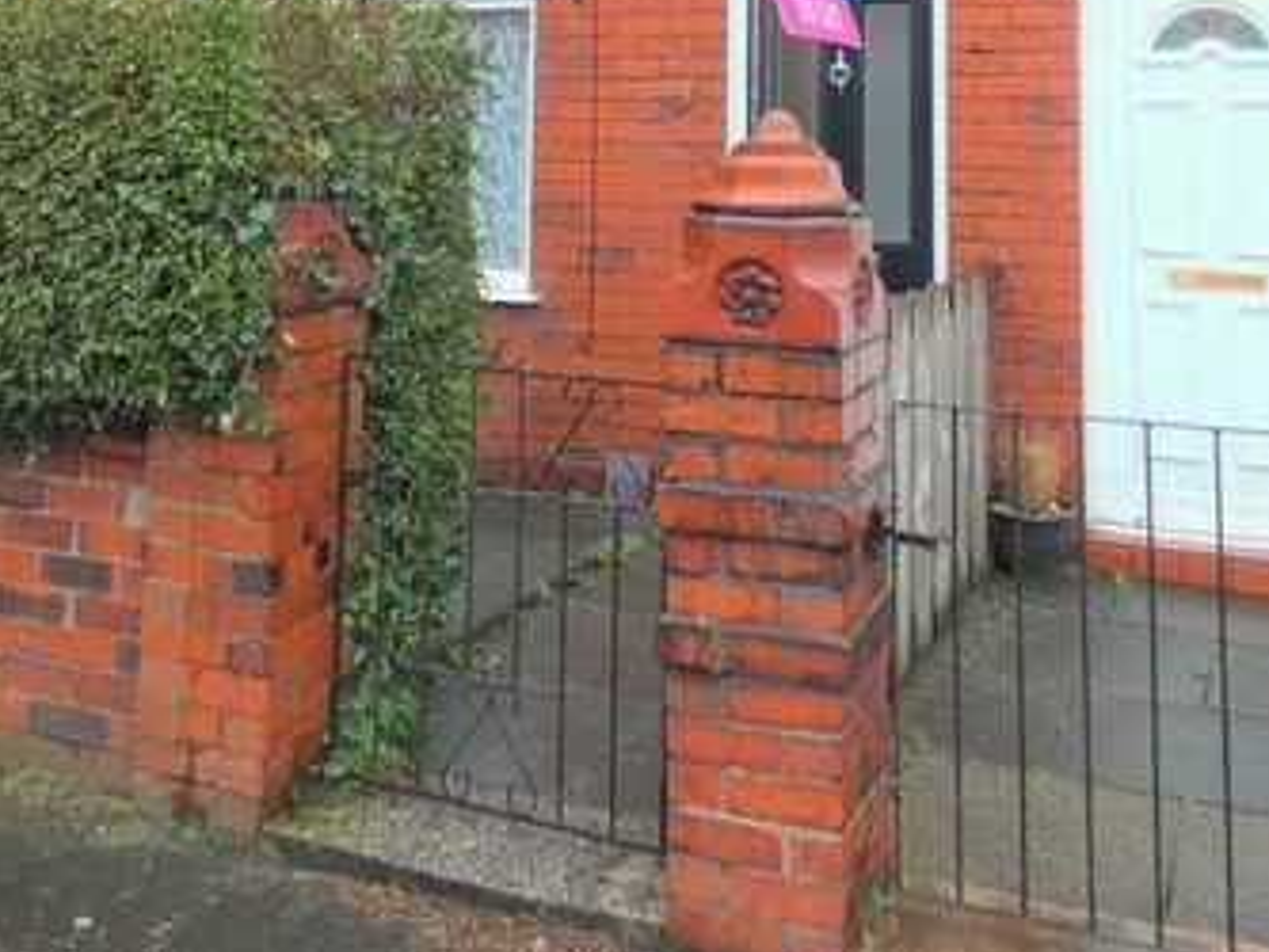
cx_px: 591
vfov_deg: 31.4
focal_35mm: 42
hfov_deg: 44.8
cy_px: -32
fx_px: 1540
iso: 80
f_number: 2.8
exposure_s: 1/100
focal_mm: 3.6
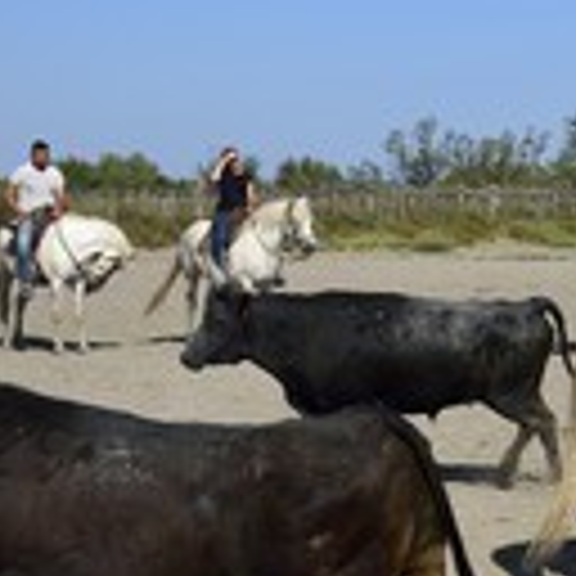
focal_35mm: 106
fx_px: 1996
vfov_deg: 16.4
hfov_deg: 15.1
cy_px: 333
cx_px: 891
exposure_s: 1/800
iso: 200
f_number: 9
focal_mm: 38
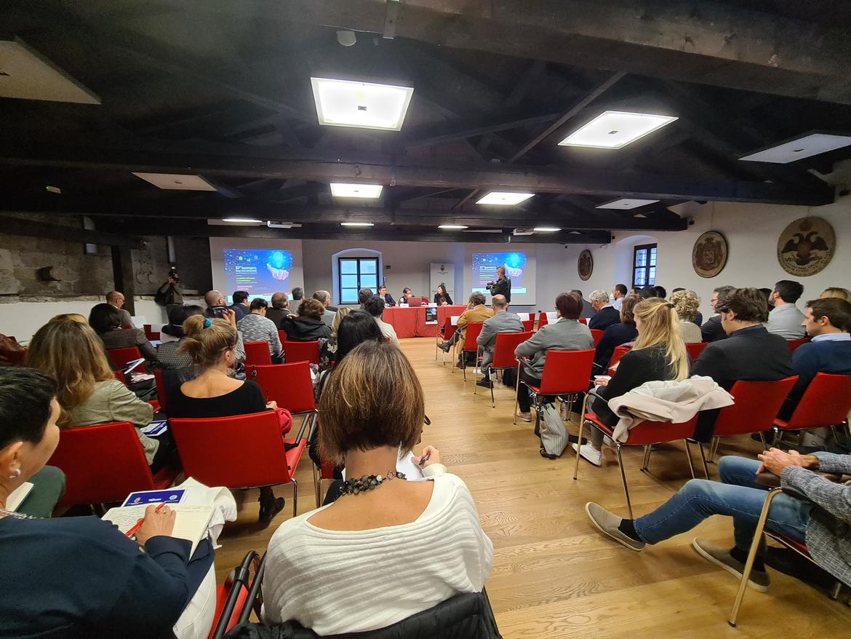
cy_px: 320
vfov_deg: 89.9
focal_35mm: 13
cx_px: 426
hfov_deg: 106.2
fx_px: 320
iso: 400
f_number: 2.2
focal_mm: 2.2
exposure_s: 1/50
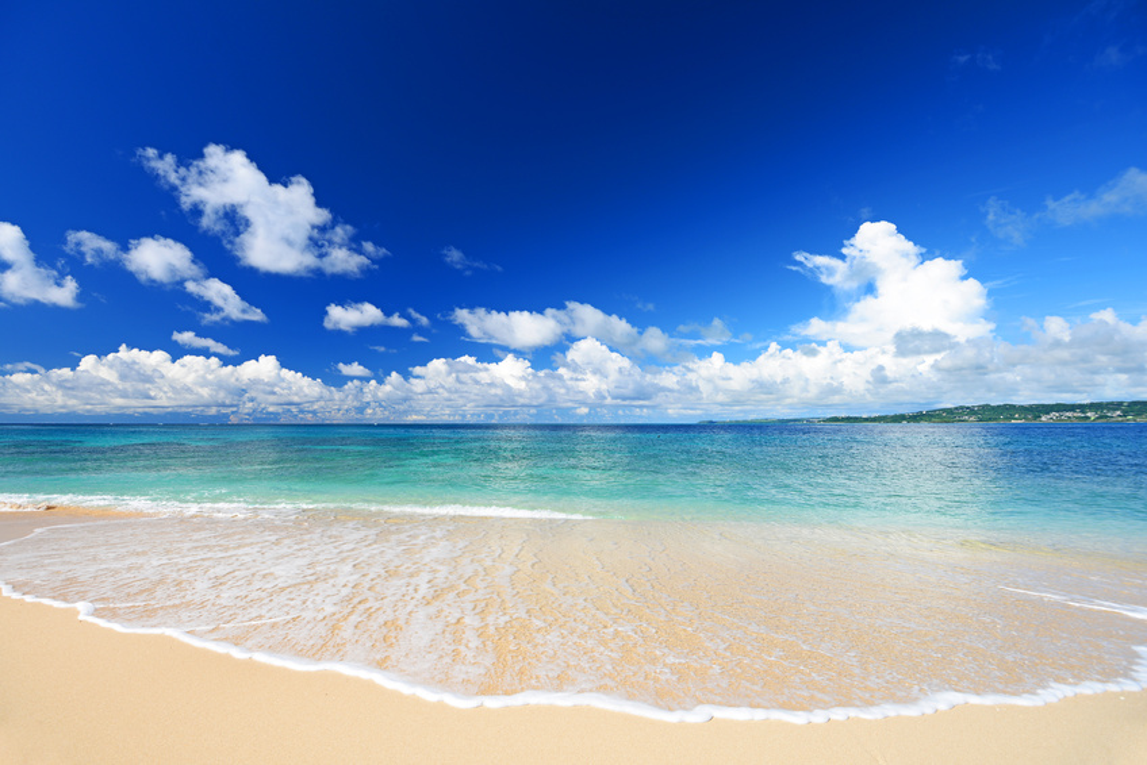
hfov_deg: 93.3
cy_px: 382
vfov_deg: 70.5
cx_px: 574
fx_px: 542
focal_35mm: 17
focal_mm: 17
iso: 100
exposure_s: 1/200
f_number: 5
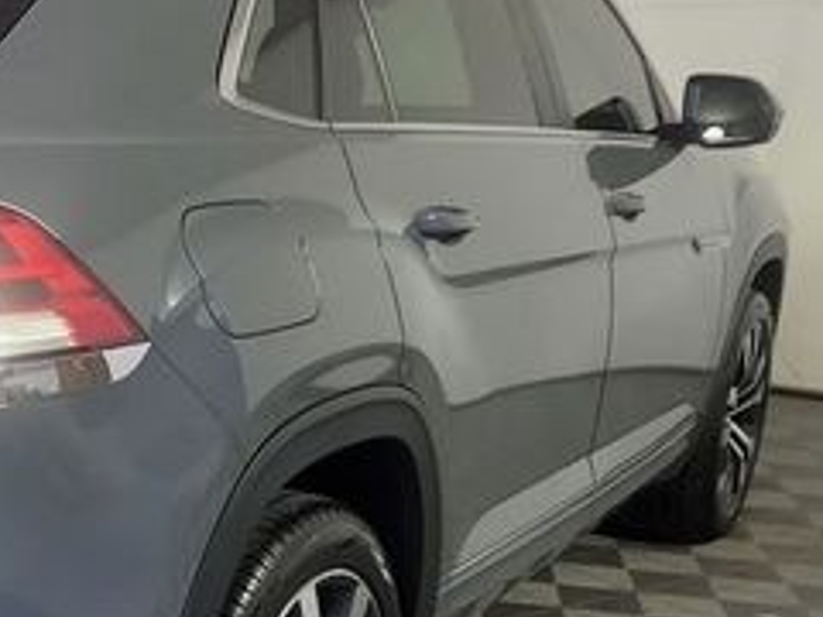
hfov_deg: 28.3
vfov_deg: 22.7
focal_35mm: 64
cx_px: -14
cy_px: 466
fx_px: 1522
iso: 79
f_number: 1.8
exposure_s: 1/59
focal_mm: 6.7
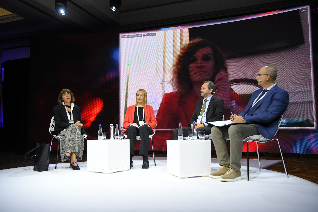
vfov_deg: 41.1
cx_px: 159
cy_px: 106
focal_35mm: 32
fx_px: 283
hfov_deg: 58.7
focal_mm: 32
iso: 1000
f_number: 4
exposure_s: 1/320
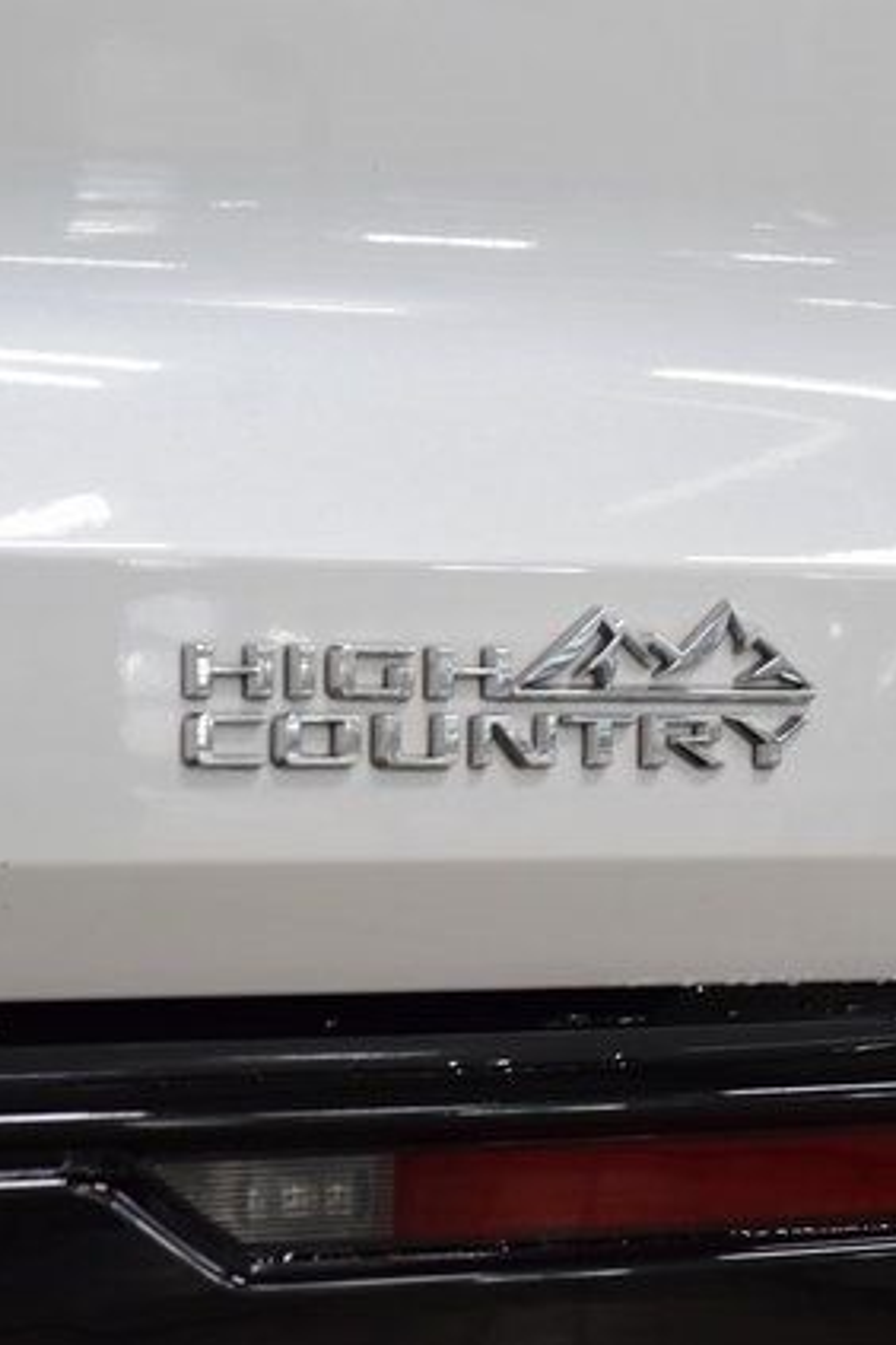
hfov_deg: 8.6
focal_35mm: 159
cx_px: 496
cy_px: 672
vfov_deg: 12.9
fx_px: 5936
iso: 1600
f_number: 4.5
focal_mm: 70
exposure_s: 1/125
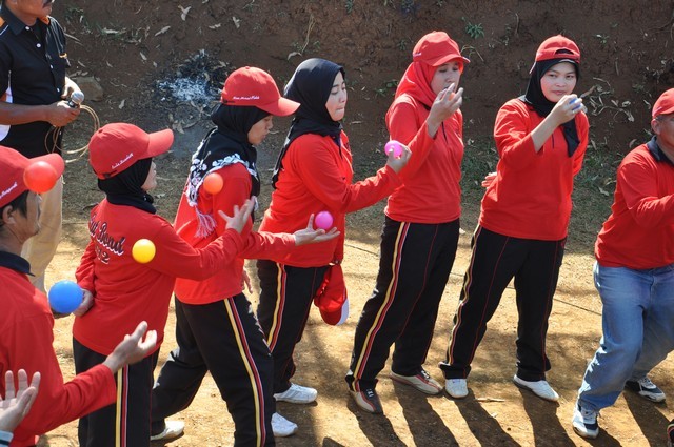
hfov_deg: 29.9
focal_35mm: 68
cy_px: 224
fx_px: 1262
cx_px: 337
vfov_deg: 20.1
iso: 400
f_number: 8
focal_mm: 45
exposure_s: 1/250
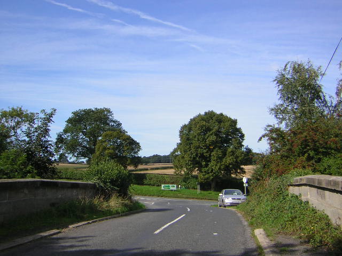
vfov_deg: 39.7
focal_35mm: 36
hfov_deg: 51.4
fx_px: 356
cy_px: 128
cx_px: 171
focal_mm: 4.7
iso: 50
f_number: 5.2
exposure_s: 1/337
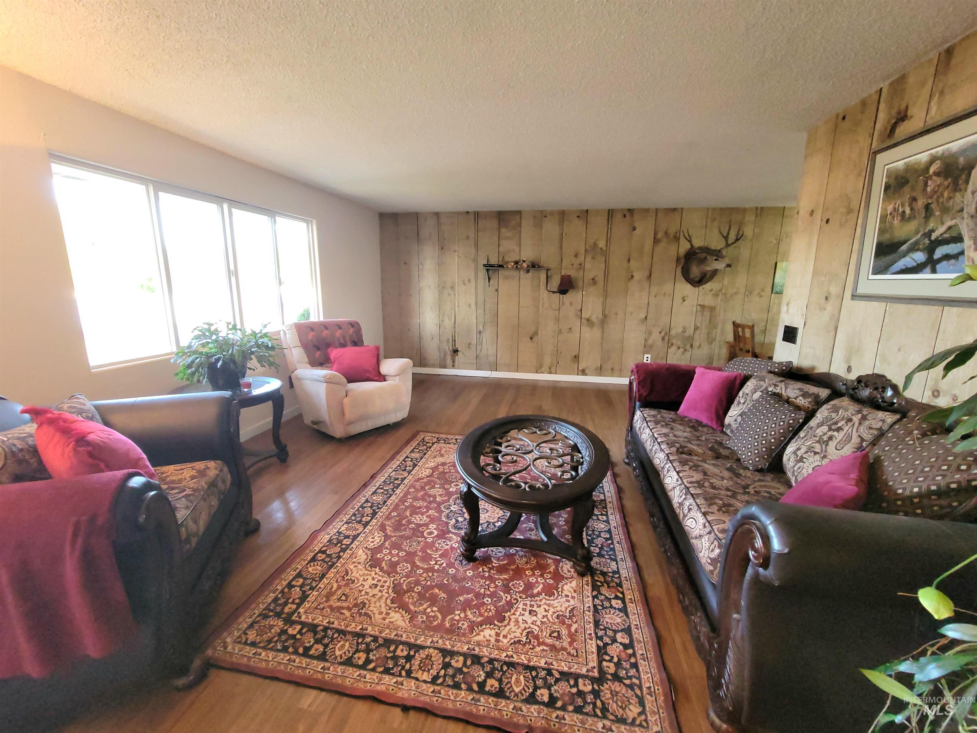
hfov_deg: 106.2
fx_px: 367
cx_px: 488
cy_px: 366
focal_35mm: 13
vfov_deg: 89.9
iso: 320
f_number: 2.2
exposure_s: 1/60.2
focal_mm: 2.2
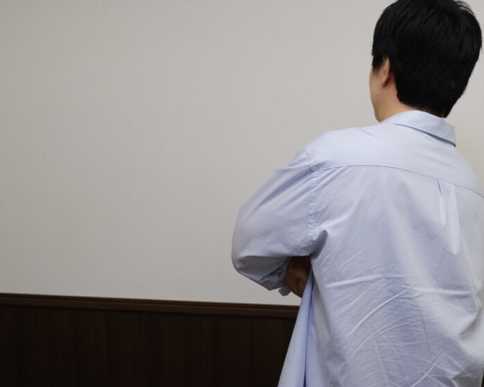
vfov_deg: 40.1
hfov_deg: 48.2
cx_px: 327
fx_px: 530
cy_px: 176
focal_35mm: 37
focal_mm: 18
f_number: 5.6
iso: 1600
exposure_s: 1/125
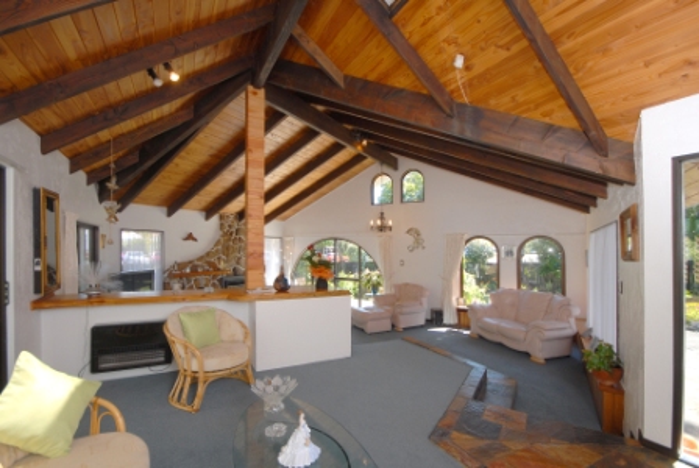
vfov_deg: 72.2
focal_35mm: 16
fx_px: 321
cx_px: 350
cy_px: 234
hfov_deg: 94.9
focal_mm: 11
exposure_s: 1/90
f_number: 5
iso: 160
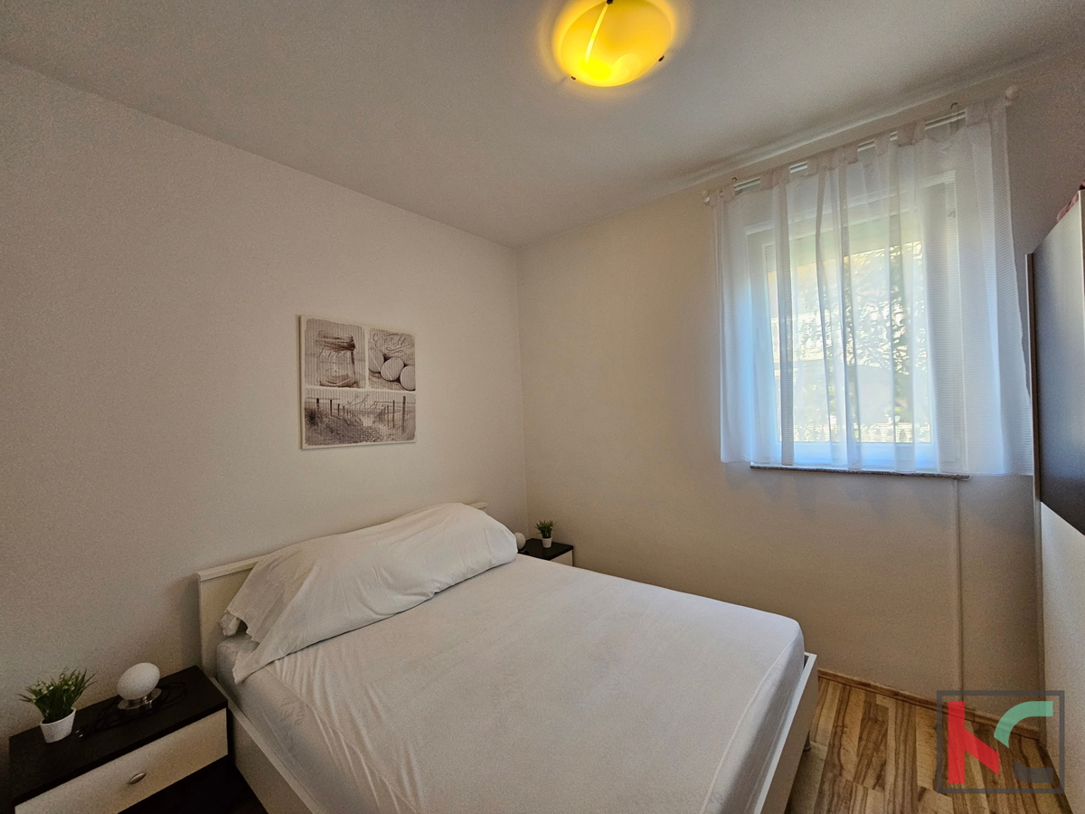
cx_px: 542
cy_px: 407
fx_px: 407
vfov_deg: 89.9
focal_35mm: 13
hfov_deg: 106.2
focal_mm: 2.2
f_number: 2.2
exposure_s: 1/71
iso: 400
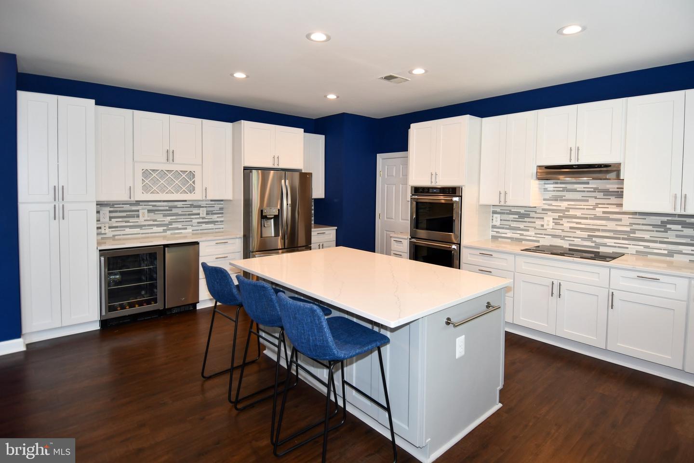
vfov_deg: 67.4
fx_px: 347
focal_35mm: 18
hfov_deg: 90.0
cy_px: 232
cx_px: 347
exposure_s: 1/60
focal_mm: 12
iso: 400
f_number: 4
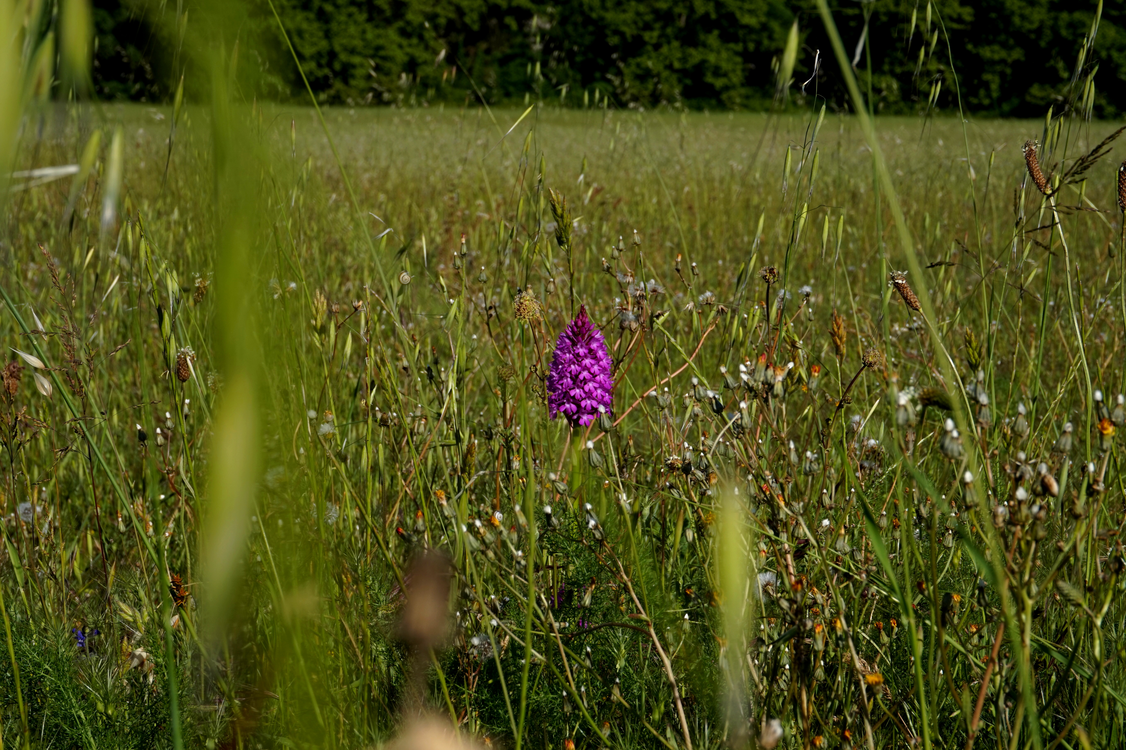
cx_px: 563
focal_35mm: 68
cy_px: 375
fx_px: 2110
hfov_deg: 29.9
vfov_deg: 20.1
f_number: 13
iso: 100
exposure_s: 1/250
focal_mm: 45
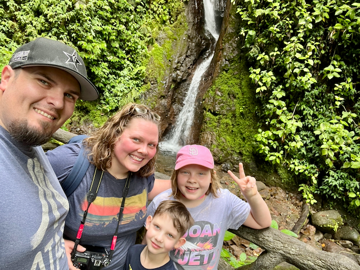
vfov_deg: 58.9
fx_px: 239
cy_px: 135
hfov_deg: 73.9
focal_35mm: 23
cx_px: 180
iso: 64
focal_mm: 2.71
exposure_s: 1/60
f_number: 2.2
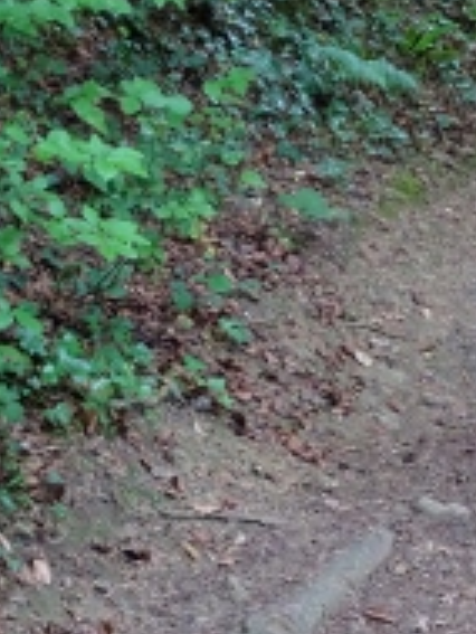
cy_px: 413
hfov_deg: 9.1
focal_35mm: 162
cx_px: 570
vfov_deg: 12.2
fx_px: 2967
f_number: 4.5
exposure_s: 1/25
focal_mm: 11.66
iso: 800
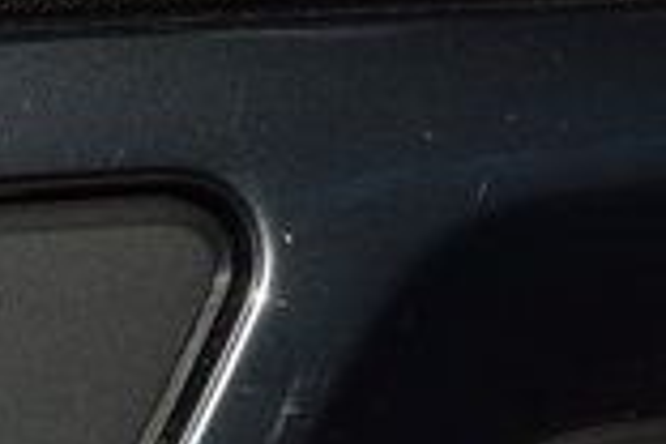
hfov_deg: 4.7
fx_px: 7973
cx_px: -354
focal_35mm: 431
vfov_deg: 3.2
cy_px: 480
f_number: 8
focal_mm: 70
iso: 100
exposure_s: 1/125
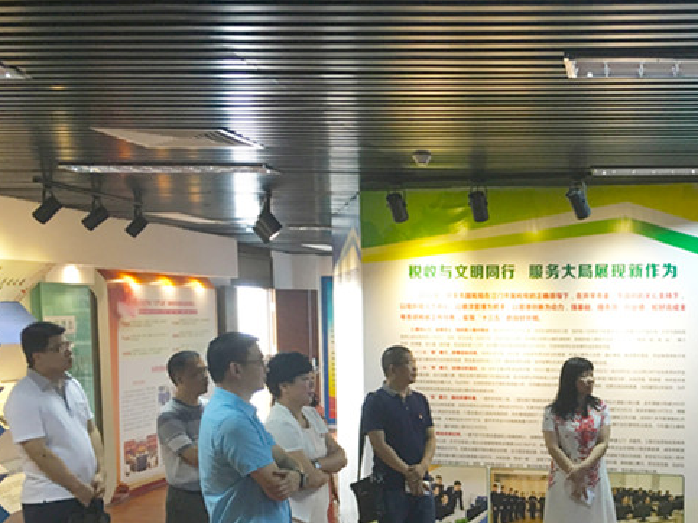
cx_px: 594
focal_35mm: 51
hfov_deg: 35.8
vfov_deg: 28.0
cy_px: 420
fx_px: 1028
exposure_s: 1/33
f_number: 2.2
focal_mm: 4.15
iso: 125
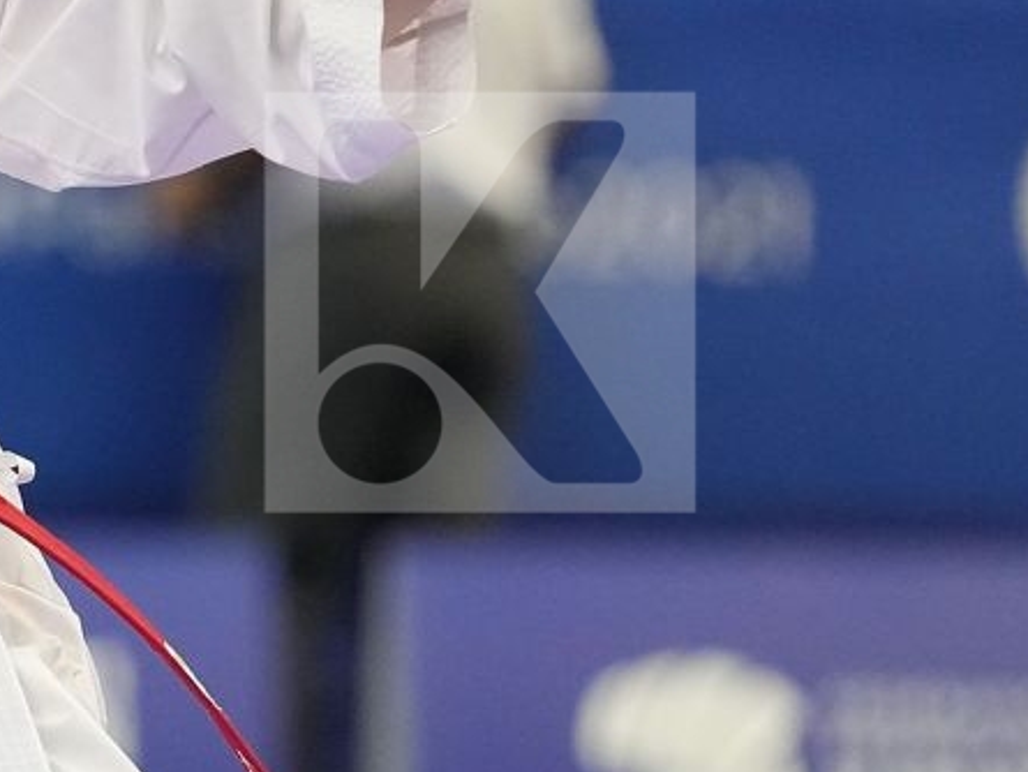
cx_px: -303
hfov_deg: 2.5
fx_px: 23081
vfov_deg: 1.9
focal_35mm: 777
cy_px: 303
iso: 4000
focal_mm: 200
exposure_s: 1/1000
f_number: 2.8
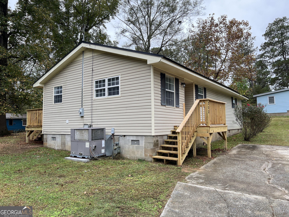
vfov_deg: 53.1
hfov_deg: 67.3
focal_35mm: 26
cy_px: 108
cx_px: 144
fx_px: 217
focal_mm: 5.7
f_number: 1.5
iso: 50
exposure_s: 1/324
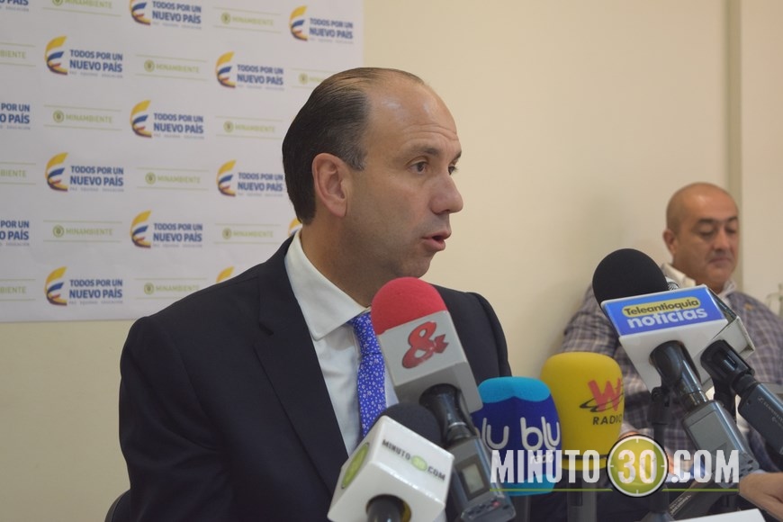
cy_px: 261
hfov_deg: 24.6
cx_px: 392
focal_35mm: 82
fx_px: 1794
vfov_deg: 16.6
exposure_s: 1/60
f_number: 5.6
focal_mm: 55
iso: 2000
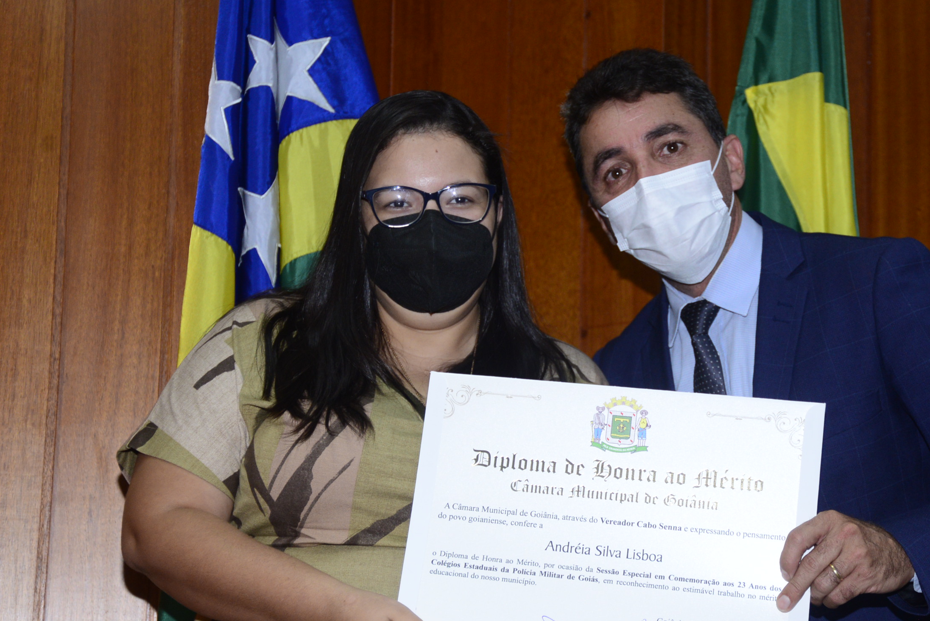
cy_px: 358
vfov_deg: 14.3
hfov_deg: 21.2
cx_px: 591
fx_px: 2481
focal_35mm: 96
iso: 1600
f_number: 5.3
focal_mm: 70
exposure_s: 1/125
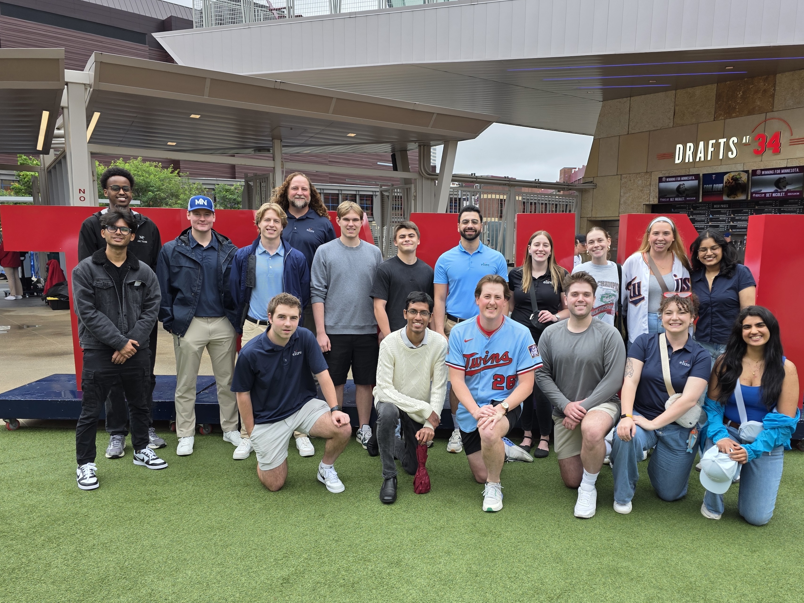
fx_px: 627
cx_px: 445
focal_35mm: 27
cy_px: 329
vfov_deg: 51.3
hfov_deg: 65.1
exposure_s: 1/1663
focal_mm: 6.3
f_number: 1.7
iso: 80
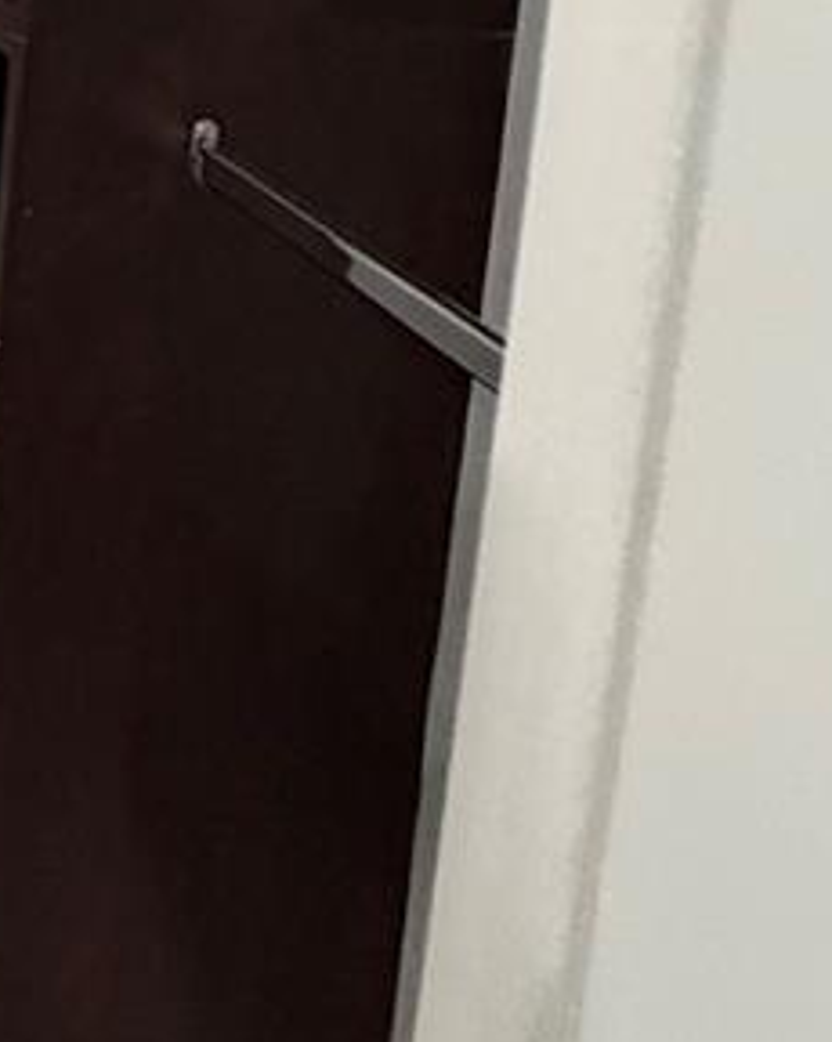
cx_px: -568
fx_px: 1756
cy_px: -300
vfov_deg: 27.7
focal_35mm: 57
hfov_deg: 20.6
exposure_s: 1/48
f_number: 2.2
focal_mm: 2.22
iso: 320
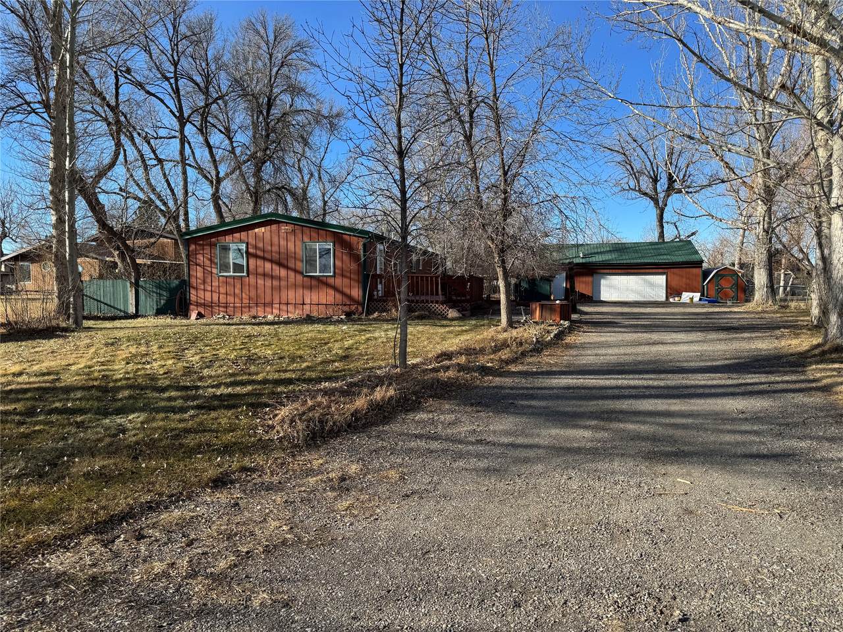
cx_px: 422
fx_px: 584
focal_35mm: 24
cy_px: 316
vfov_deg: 56.8
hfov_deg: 71.6
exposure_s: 1/2604
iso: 80
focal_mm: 6.76
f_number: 1.78
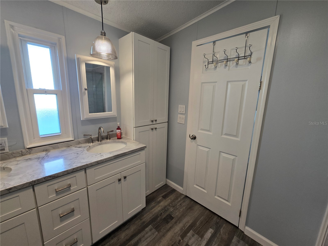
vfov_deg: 89.9
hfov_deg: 106.2
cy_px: 123
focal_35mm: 13
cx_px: 164
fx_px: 123
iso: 64
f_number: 2.2
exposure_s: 1/60
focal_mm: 2.2
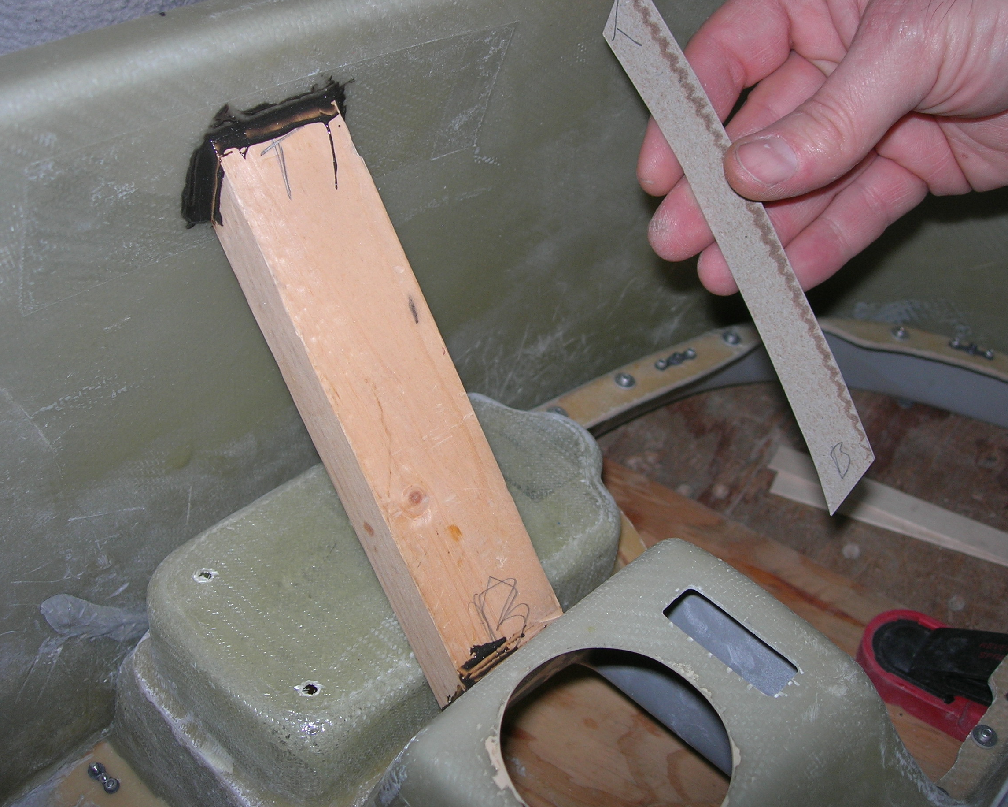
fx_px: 1253
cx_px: 524
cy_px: 393
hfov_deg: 43.8
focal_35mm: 42
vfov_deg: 35.7
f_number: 2.8
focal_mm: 7.8
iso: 64
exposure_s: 1/60.1
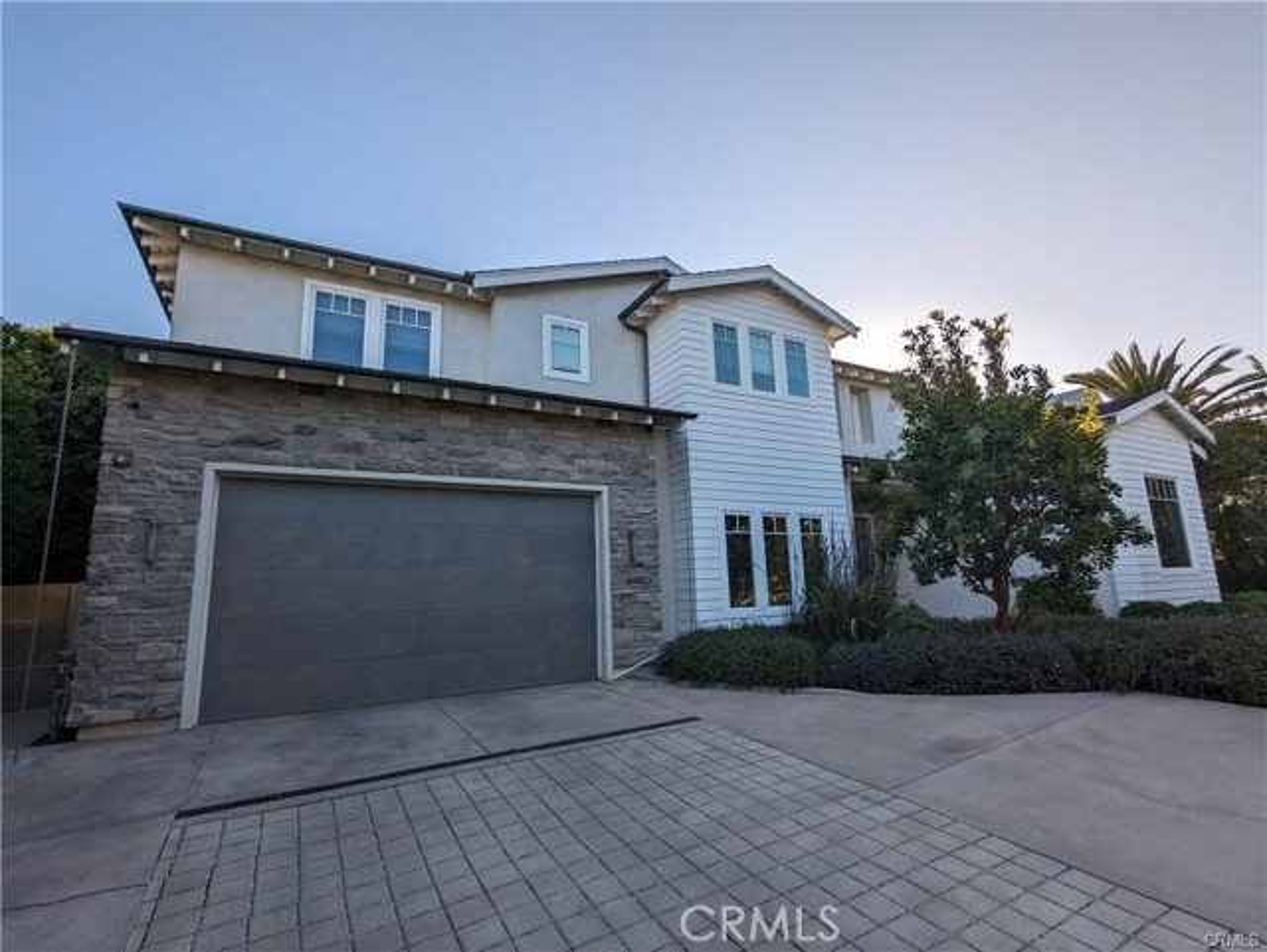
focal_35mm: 16
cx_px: 634
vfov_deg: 78.2
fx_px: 586
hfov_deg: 94.5
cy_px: 476
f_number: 2.2
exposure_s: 1/1114
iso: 48
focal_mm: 2.35
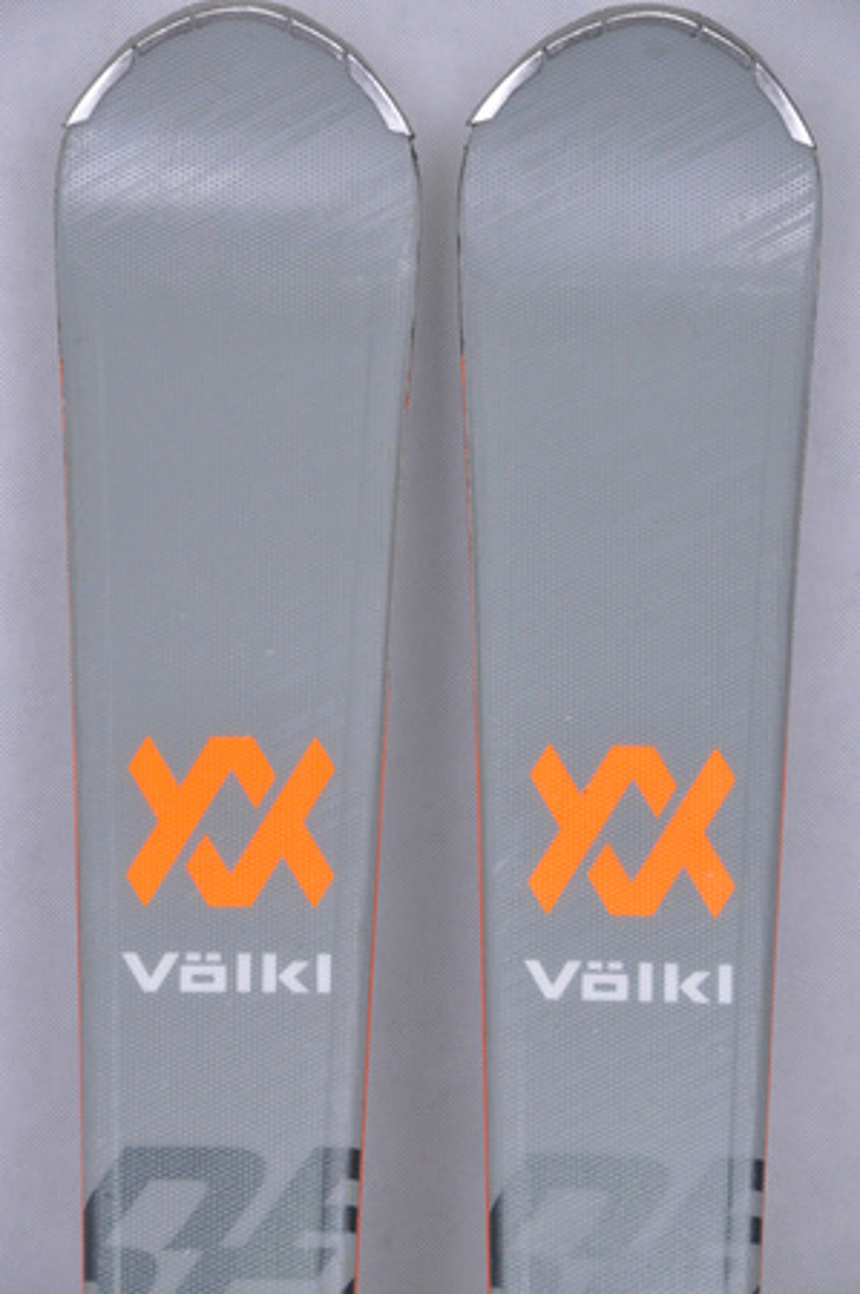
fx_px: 5656
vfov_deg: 13.1
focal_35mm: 158
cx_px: 430
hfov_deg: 8.7
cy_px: 647
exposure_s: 1/125
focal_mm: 105
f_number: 8
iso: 3200
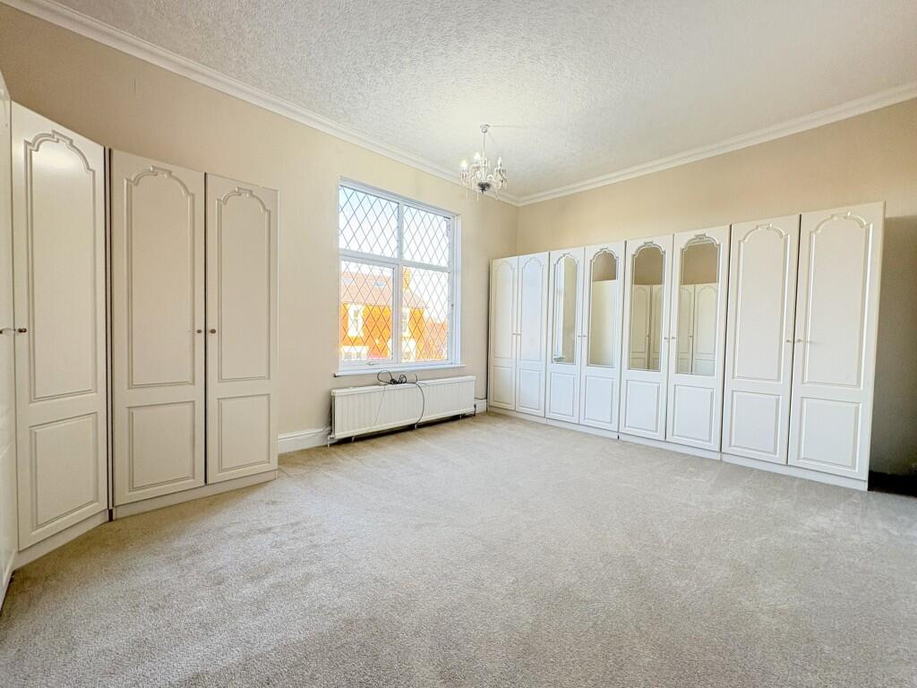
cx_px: 458
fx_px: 371
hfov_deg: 102.1
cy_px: 344
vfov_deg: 85.7
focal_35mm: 14
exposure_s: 1/63
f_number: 2.2
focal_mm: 2.22
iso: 250
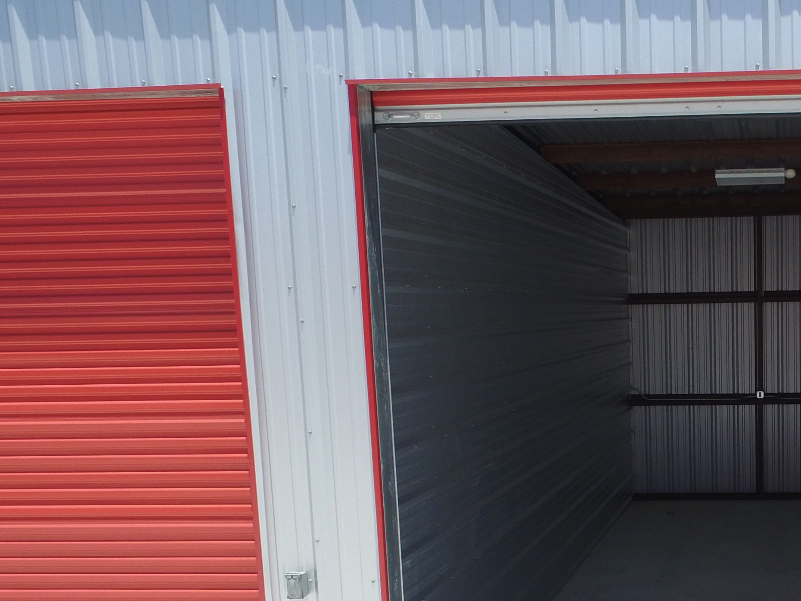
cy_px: 445
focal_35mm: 43
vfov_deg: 33.0
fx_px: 995
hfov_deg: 40.6
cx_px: 717
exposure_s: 1/955
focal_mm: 3.61
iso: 100
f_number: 2.8
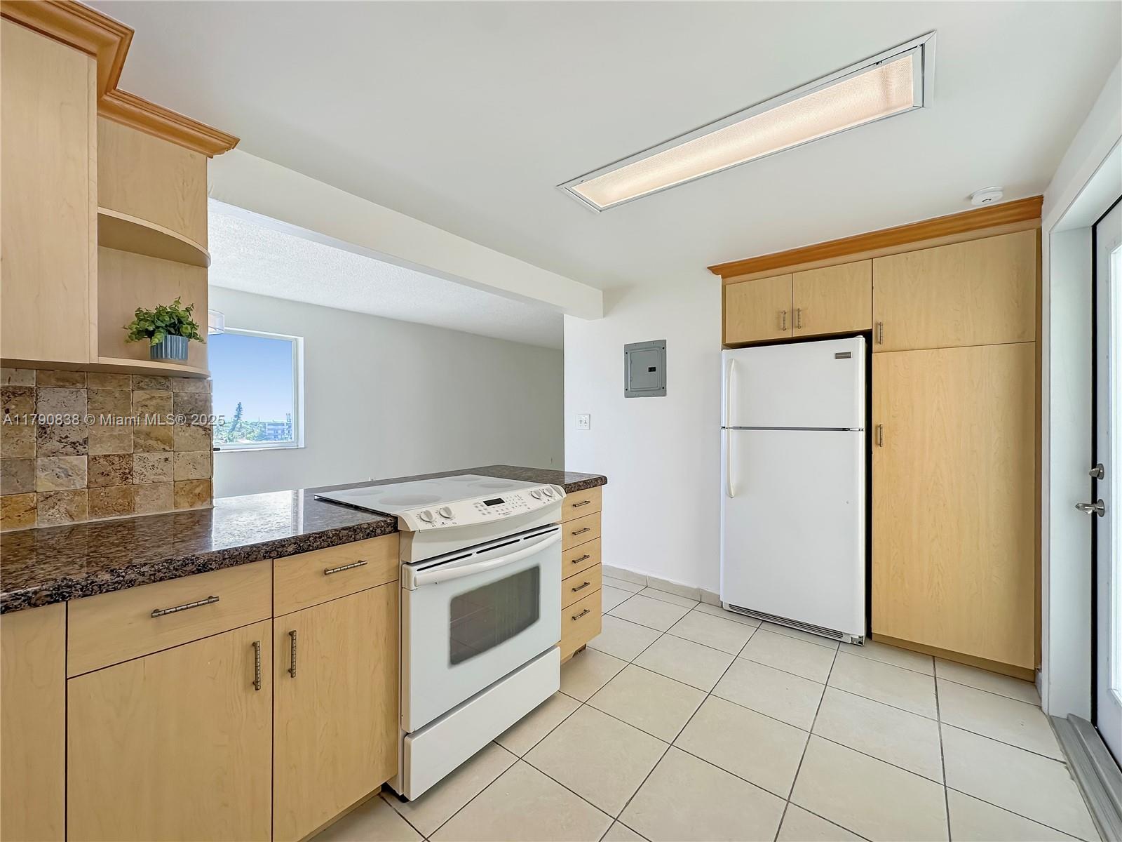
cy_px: 421
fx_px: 454
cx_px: 561
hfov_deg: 102.1
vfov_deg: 85.7
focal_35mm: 14
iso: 40
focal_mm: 2.22
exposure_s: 1/129
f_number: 2.2
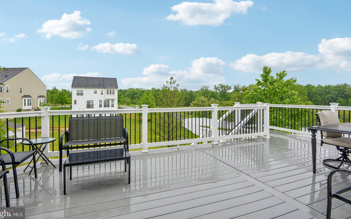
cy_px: 99
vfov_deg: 67.8
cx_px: 168
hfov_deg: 94.3
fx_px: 163
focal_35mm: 17
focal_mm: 16
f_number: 8
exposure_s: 1/320
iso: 400
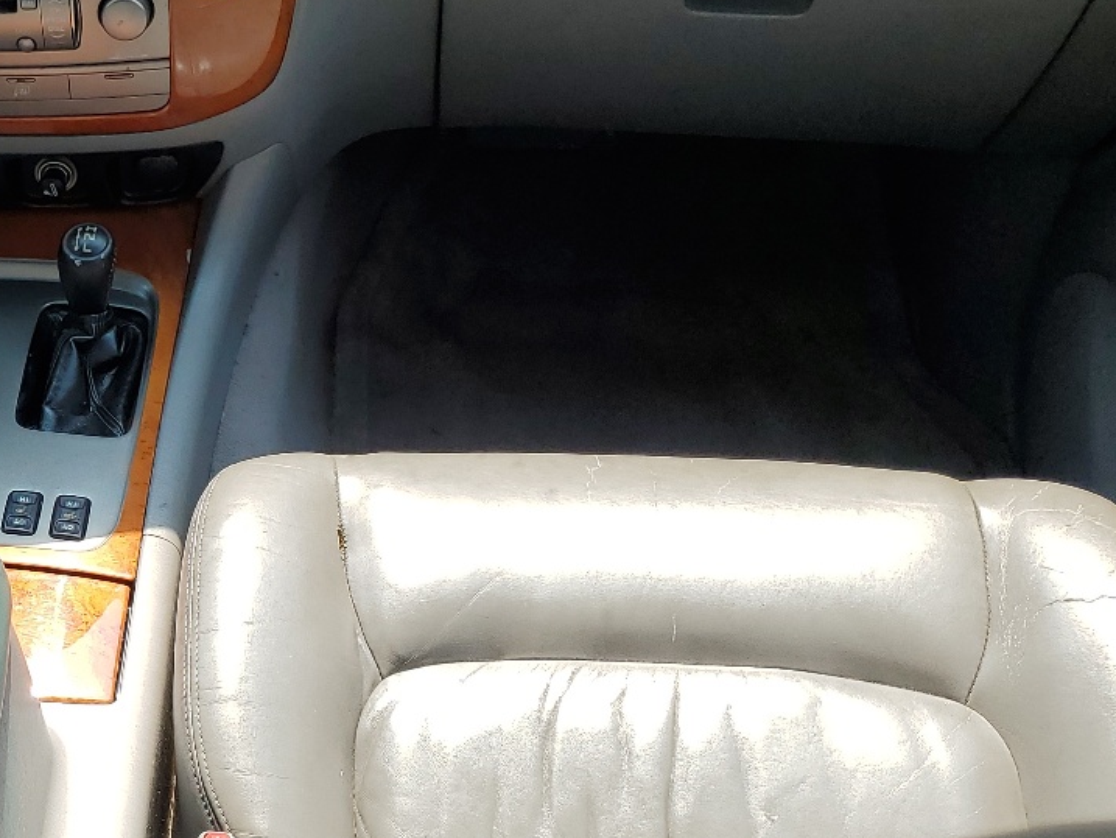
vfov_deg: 25.2
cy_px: 425
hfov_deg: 30.6
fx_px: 1870
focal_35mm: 58
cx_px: -22
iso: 50
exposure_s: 1/833
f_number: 1.5
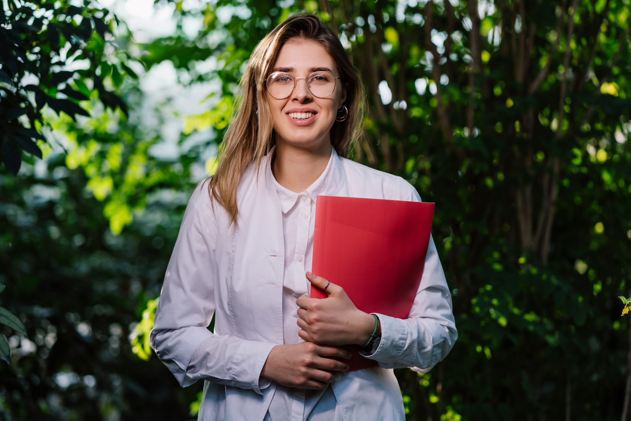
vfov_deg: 16.1
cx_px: 316
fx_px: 1490
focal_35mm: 85
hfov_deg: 23.9
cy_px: 210
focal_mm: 85
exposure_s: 1/500
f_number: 2.8
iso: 800
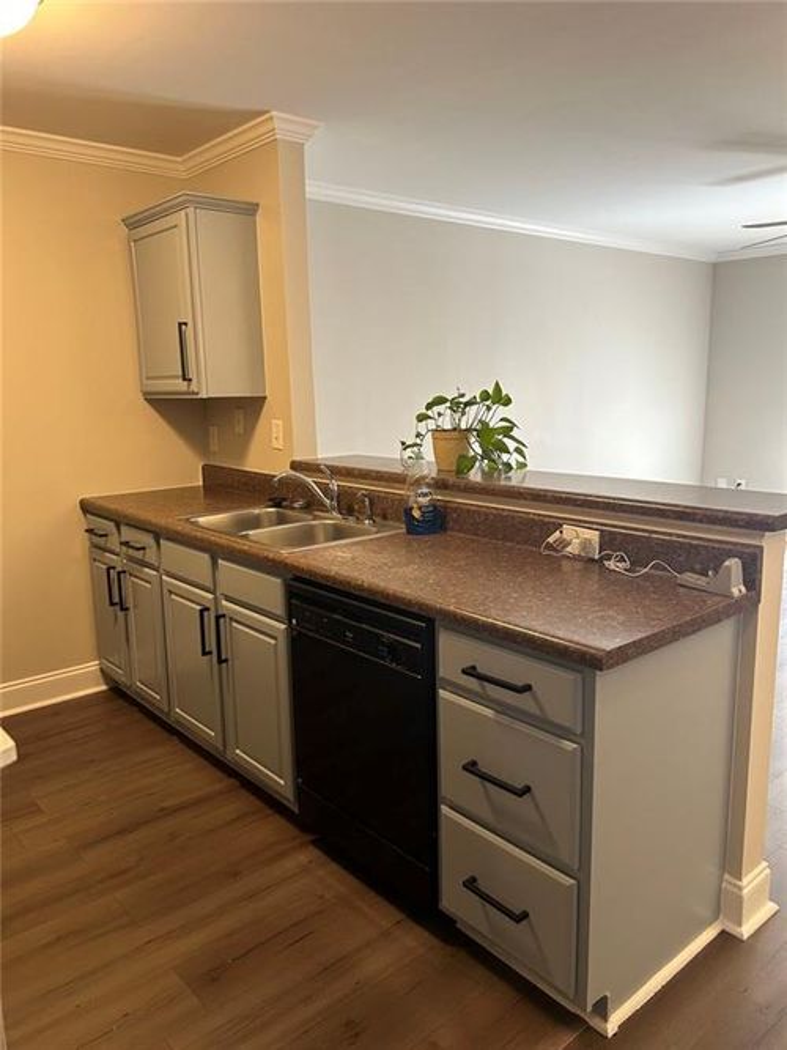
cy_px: 525
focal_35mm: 26
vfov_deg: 67.3
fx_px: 788
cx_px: 394
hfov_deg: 53.0
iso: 125
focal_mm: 5.7
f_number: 1.5
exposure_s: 1/60
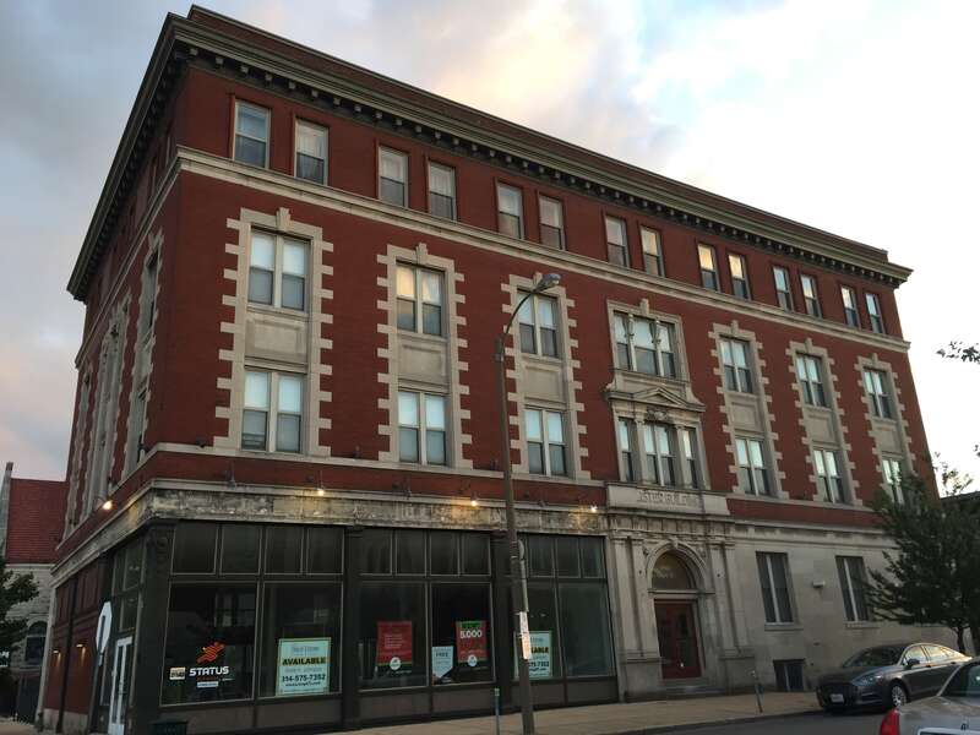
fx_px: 821
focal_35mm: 29
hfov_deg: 61.7
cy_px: 368
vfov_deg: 48.2
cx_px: 490
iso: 40
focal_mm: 4.15
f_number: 2.2
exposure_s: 1/60
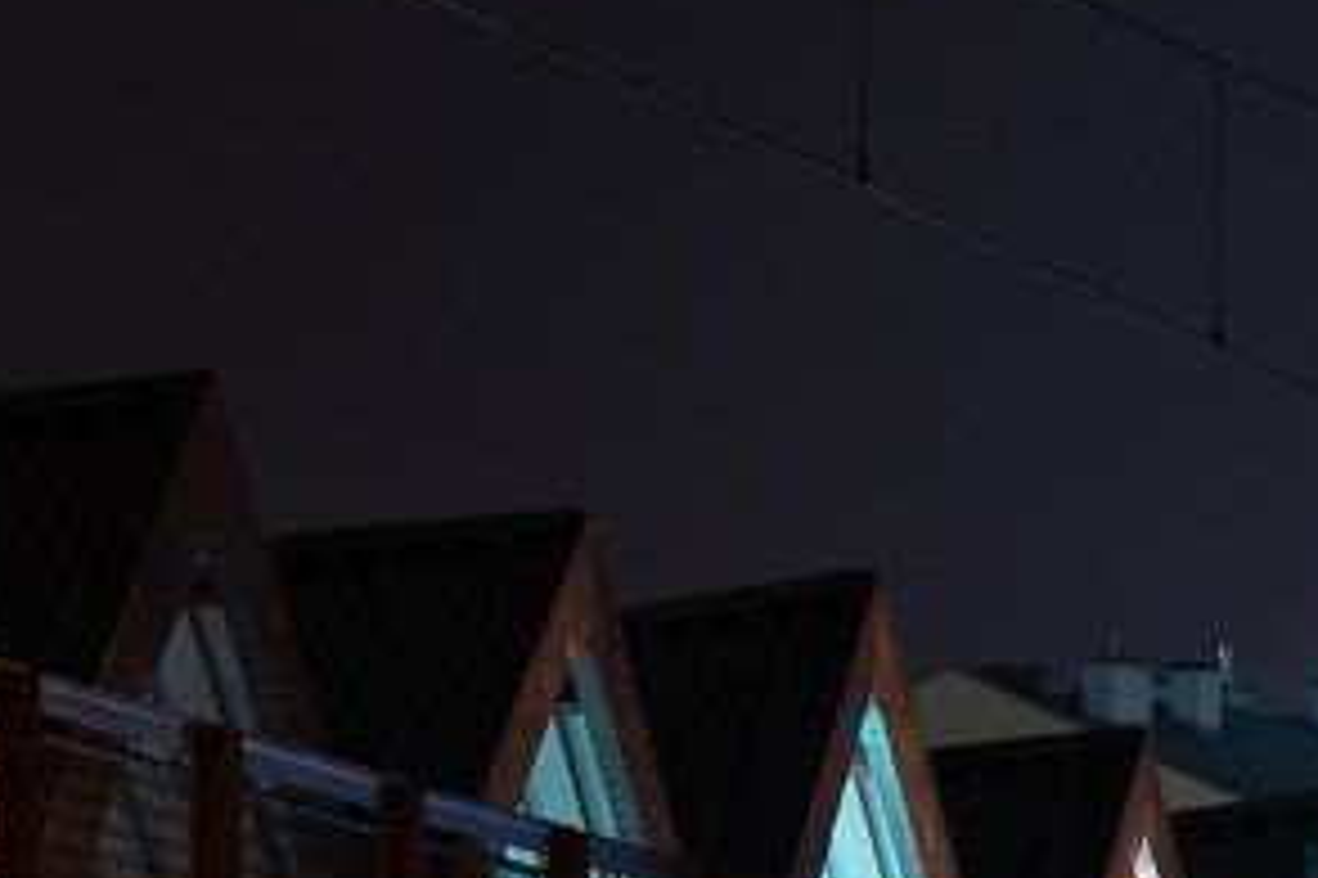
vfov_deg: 1.6
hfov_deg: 2.4
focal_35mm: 847
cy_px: 973
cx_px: 2888
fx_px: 30991
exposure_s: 8
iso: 250
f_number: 10
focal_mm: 155
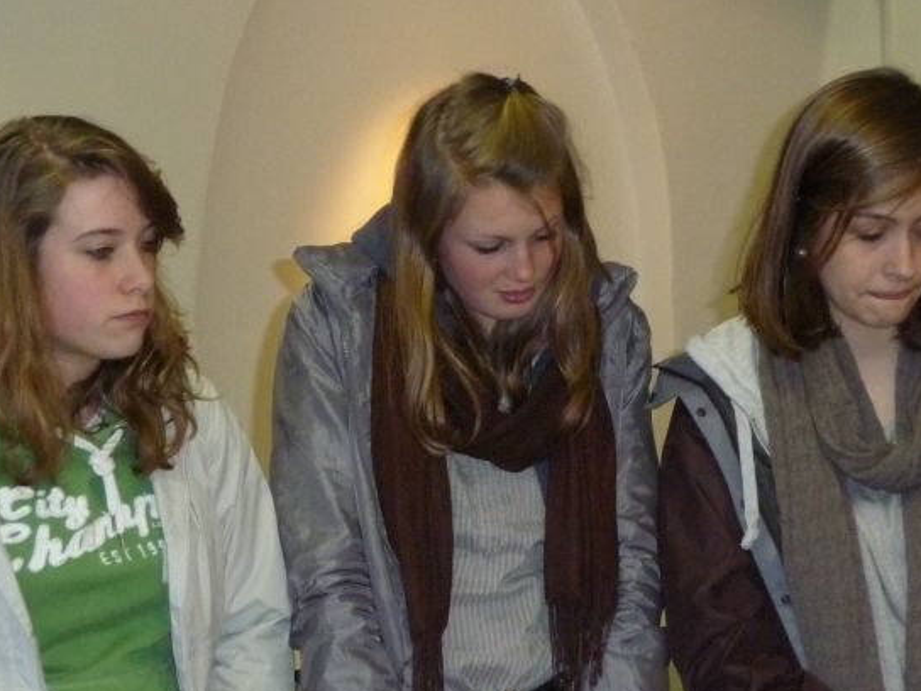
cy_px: 322
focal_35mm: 134
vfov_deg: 11.1
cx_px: 452
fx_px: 3565
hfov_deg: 14.7
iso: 640
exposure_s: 1/40
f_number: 4.7
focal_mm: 14.2
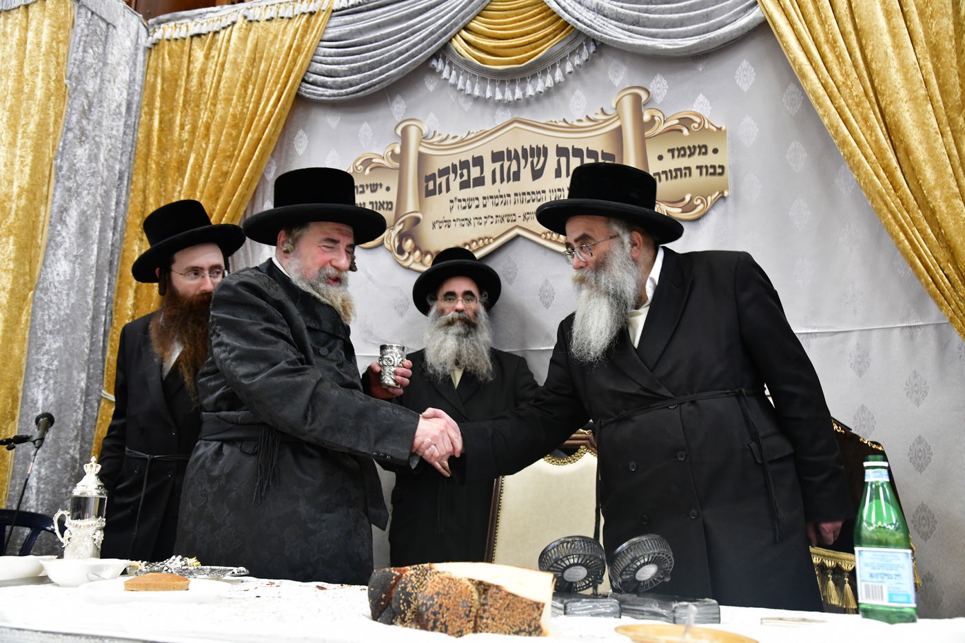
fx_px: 858
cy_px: 322
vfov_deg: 41.1
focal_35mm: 32
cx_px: 482
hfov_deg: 58.7
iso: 3200
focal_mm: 32
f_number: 5.6
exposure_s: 1/100
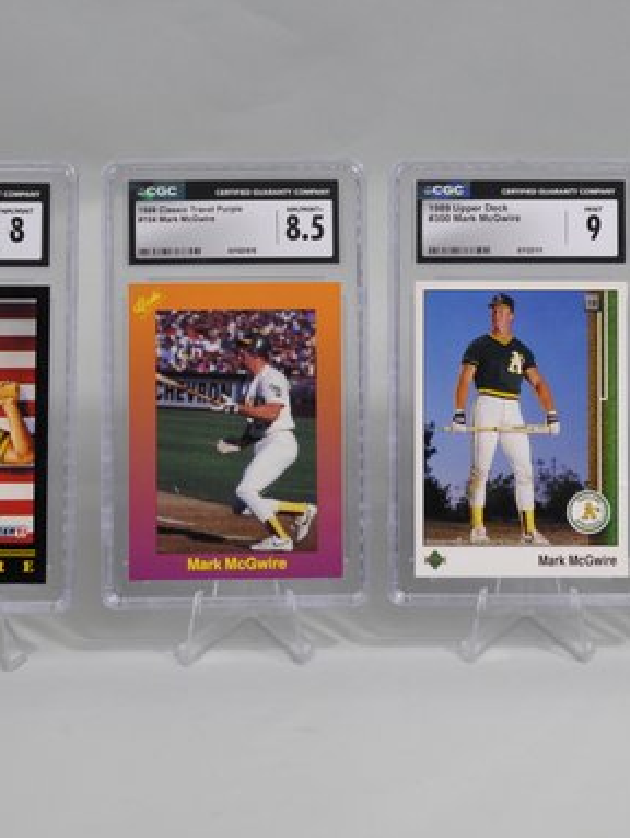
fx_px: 2592
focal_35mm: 107
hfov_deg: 13.8
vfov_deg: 18.4
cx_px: 512
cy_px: 401
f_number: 5
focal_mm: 40
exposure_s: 1/100
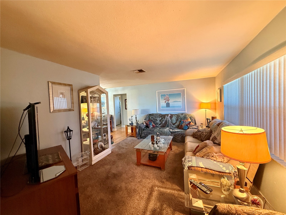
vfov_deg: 85.7
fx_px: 116
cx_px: 143
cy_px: 108
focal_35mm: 14
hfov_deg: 102.1
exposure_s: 1/60
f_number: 2.2
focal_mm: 2.22
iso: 500
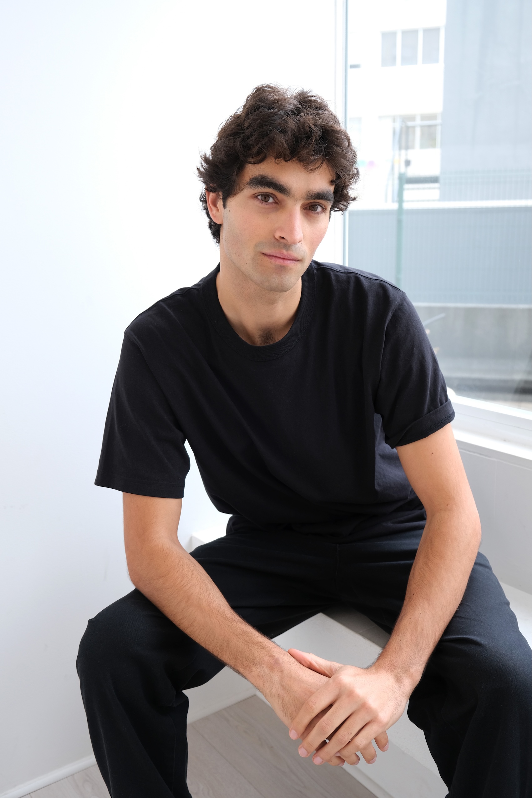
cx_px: 266
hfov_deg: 40.0
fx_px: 731
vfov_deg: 57.2
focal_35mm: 33
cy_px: 399
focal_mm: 22.3
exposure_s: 1/125
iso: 500
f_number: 4
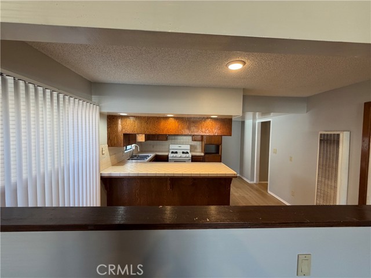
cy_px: 139
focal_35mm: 14
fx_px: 150
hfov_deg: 102.1
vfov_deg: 85.7
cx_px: 186
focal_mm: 2.22
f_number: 2.2
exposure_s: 1/120
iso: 320
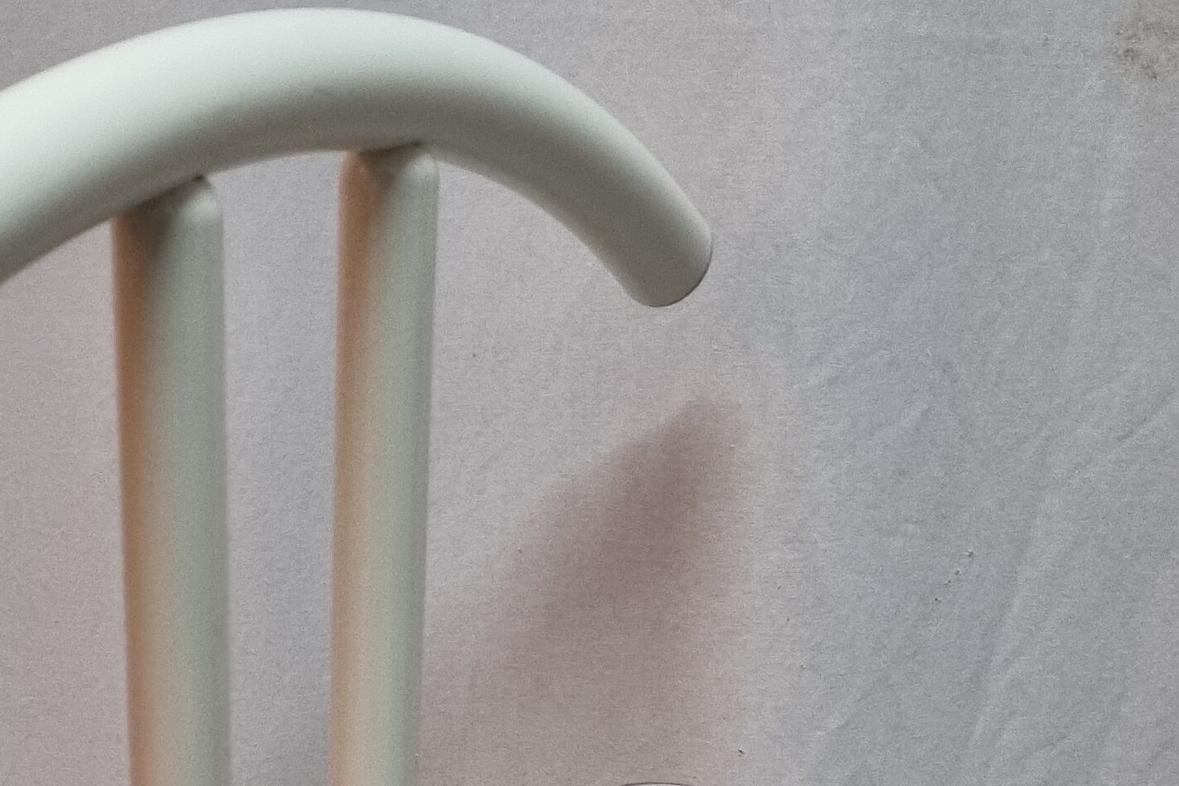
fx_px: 2522
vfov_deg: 15.6
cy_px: 1339
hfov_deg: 26.1
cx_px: 325
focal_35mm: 77
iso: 500
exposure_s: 1/50
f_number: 1.8
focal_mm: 5.4
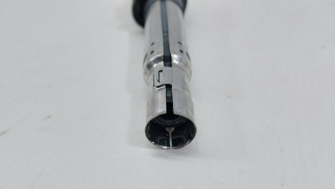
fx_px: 240
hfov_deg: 69.9
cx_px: 163
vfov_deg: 42.8
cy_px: 108
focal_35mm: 27
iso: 80
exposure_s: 1/50
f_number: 1.8
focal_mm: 5.23
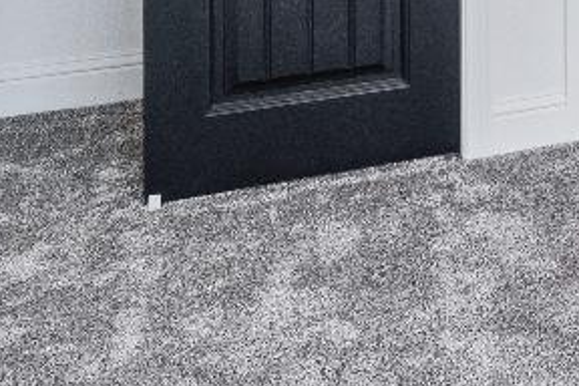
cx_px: 1001
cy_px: -348
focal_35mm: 78
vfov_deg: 14.8
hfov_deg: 20.0
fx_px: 1254
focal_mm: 10
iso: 640
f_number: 8
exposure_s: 1/25
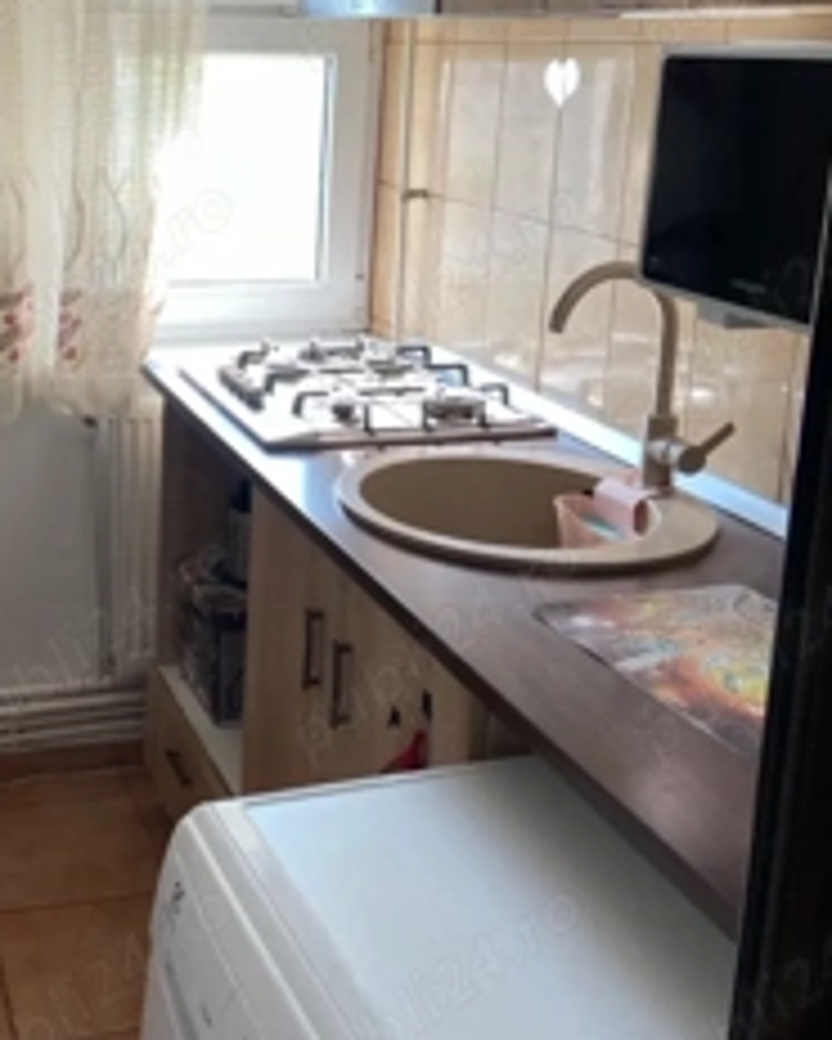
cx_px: 175
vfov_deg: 41.5
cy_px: 351
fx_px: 1353
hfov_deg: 33.3
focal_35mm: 44
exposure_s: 1/100
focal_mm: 4.25
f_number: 1.8
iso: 64
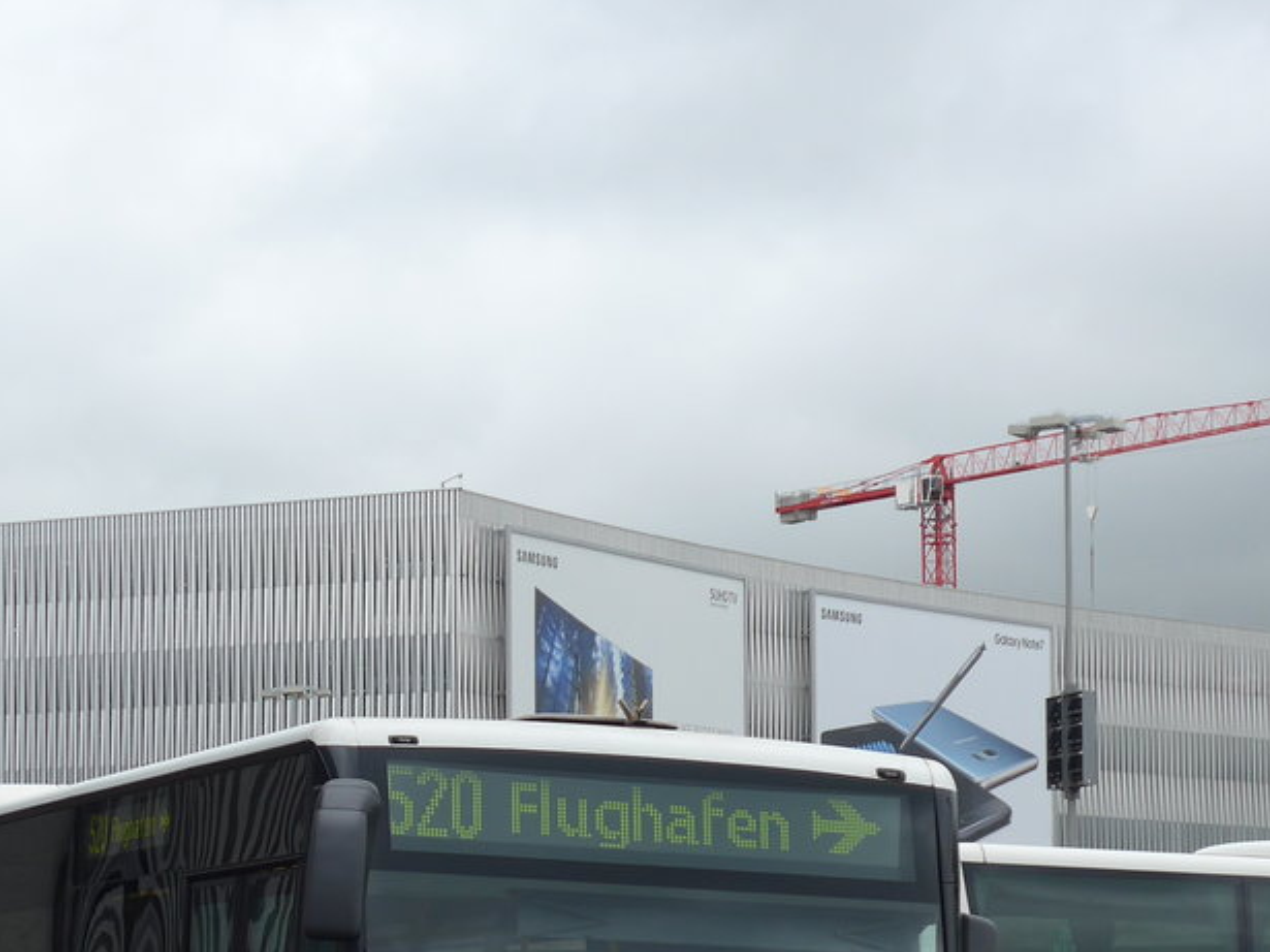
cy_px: 890
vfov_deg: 12.1
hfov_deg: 16.3
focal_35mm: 121
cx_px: 438
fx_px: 4438
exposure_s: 1/500
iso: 80
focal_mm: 12.7
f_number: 3.7
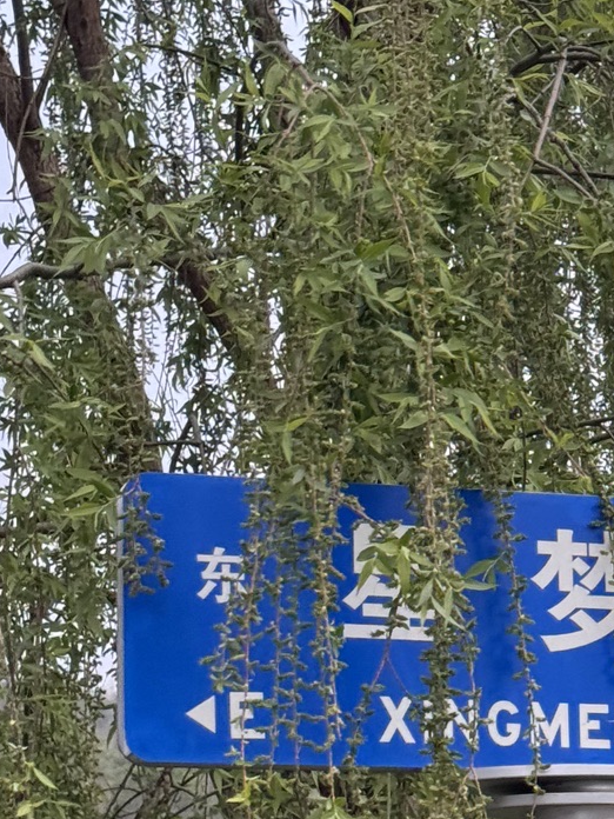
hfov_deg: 10.6
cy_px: 624
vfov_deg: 14.2
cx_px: 690
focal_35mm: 138
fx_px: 3264
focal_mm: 6.76
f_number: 1.78
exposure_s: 1/60
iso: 200
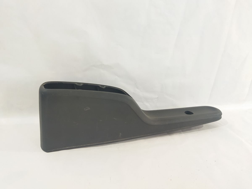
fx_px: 197
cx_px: 126
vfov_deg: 51.4
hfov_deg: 65.3
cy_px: 94
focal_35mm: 27
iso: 241
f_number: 1.79
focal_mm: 4.71
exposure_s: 1/50
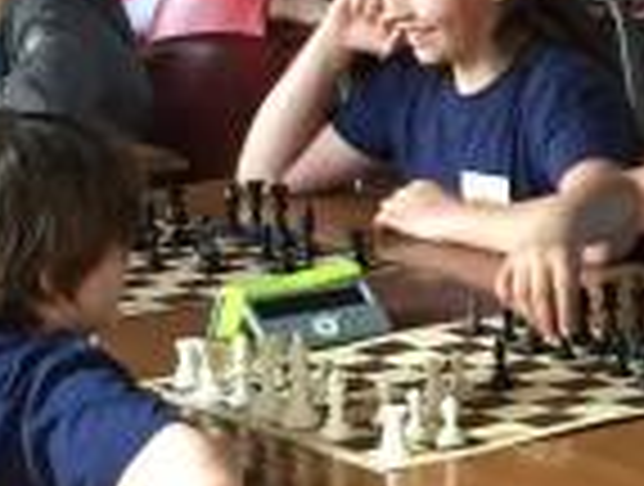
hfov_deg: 8.9
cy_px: 72
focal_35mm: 207
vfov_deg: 7.2
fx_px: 3861
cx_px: 1378
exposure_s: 1/33
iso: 80
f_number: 2.2
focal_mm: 4.15
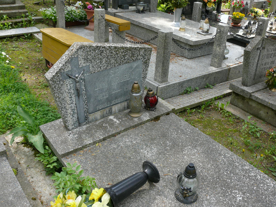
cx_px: 138
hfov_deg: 52.6
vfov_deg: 40.7
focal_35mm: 35
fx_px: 279
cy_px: 104
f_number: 4.5
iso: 100
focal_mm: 7.4
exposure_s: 1/200
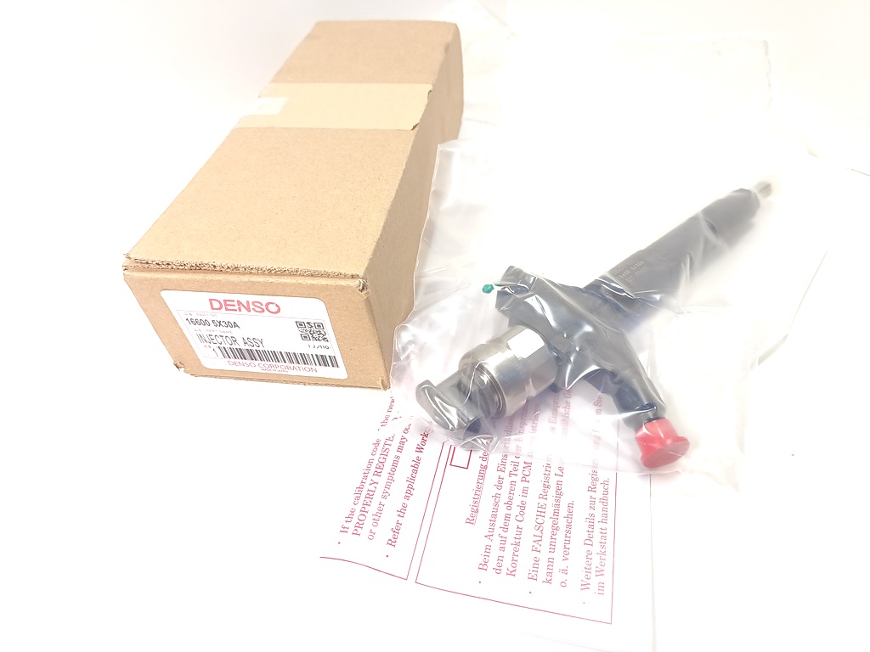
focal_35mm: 23
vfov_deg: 58.9
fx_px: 578
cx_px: 435
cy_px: 326
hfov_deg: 73.9
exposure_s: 1/50
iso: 100
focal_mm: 5.06
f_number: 1.8
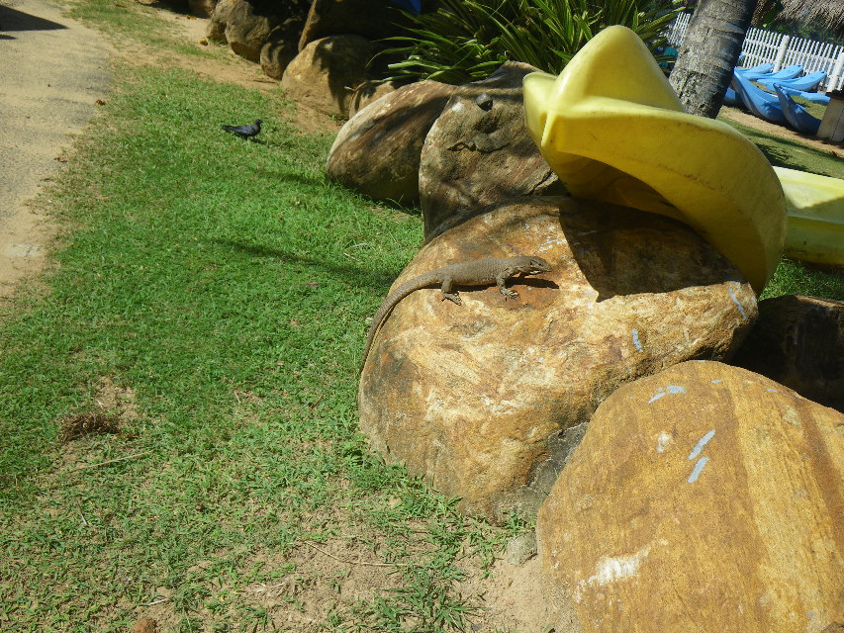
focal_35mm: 34
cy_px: 316
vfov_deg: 41.8
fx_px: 829
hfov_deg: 54.0
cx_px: 422
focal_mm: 6.1
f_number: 4.6
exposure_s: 1/320
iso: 50
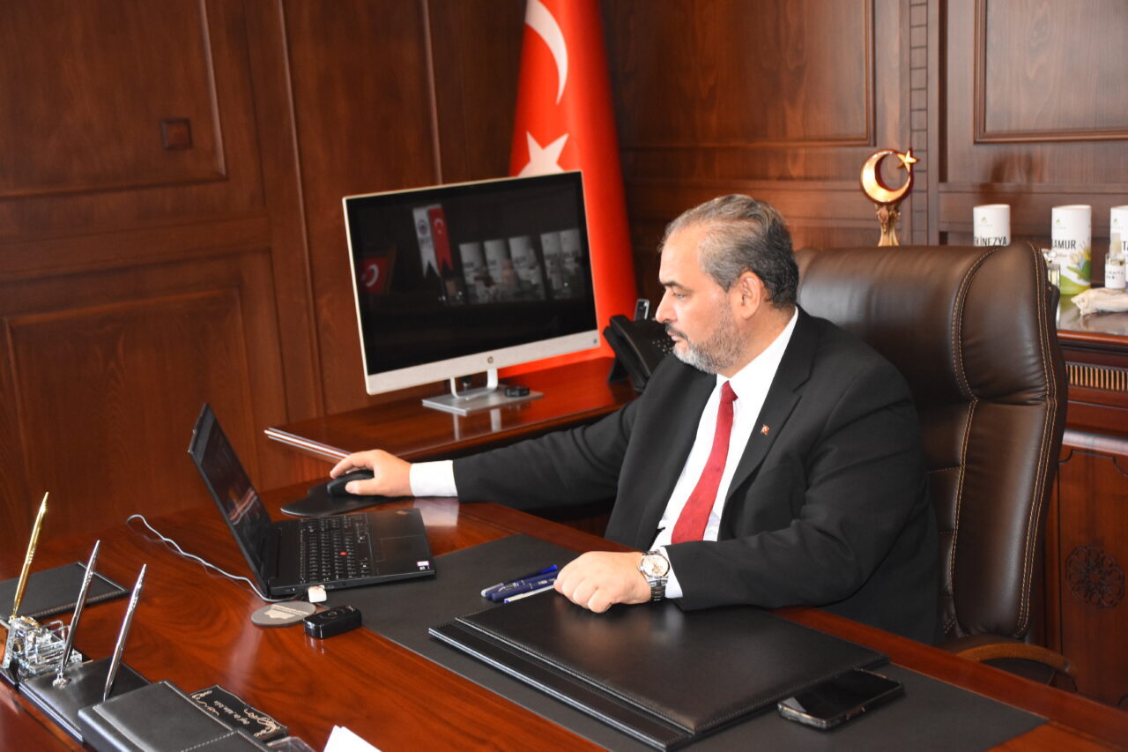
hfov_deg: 41.1
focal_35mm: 48
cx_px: 564
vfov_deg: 28.1
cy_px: 376
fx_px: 1504
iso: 2500
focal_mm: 32
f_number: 5
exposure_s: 1/125
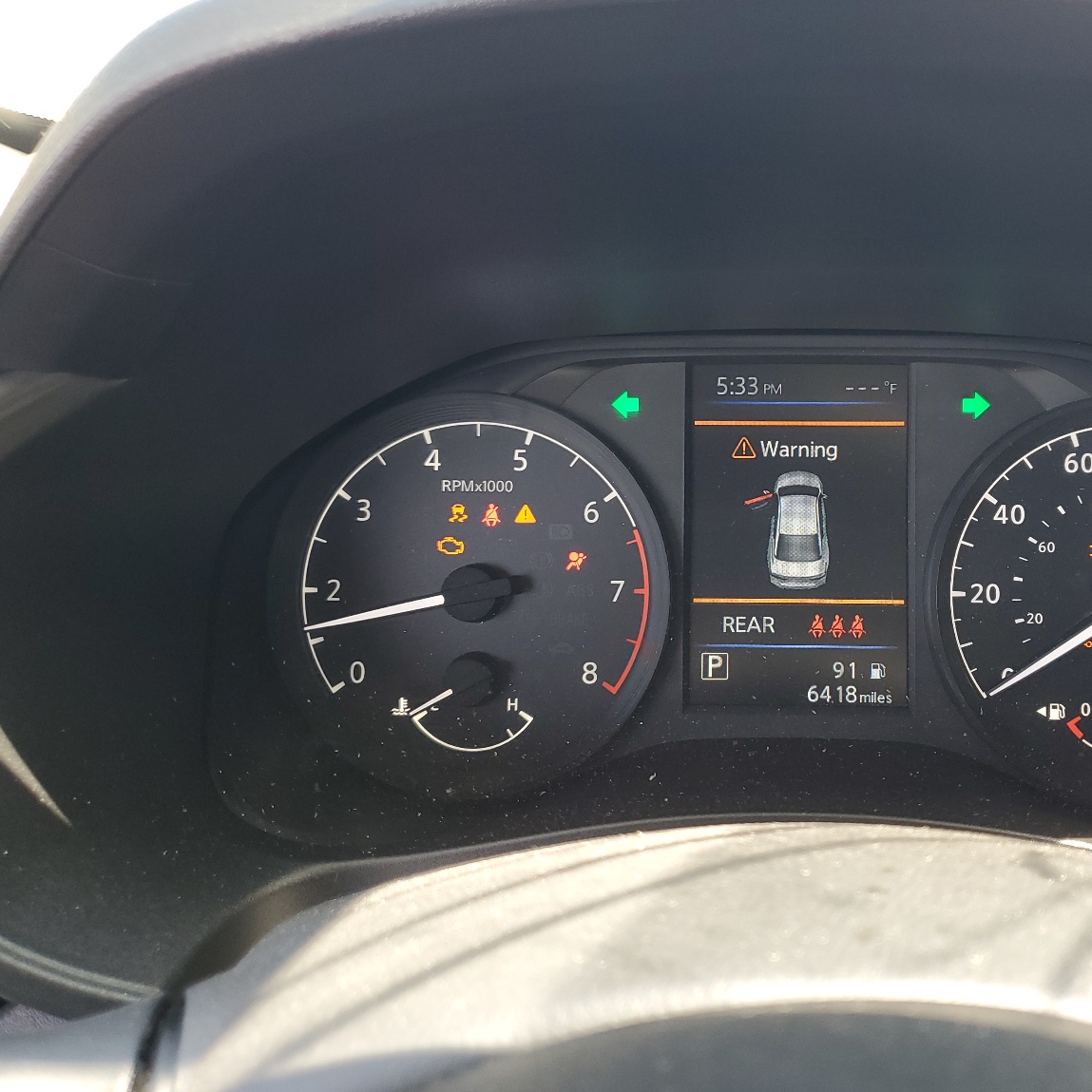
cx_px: 747
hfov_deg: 50.0
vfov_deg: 51.1
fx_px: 1142
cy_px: 544
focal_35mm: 32
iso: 56
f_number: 1.5
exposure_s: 1/120
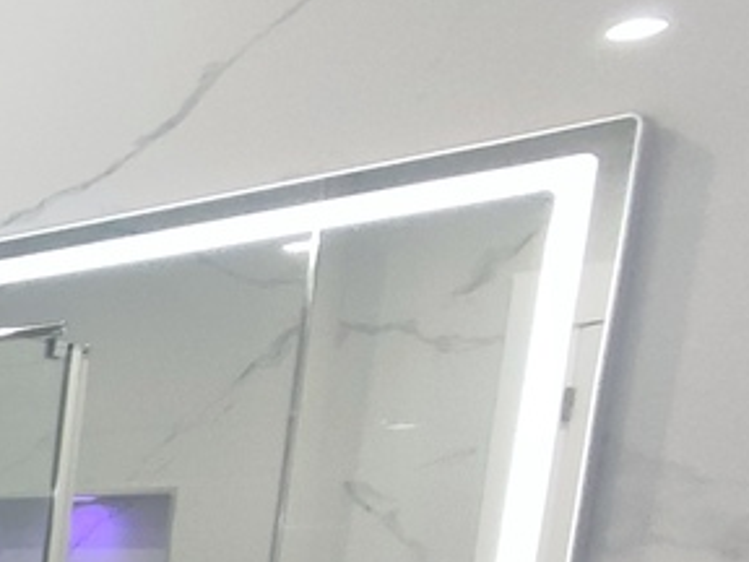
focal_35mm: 71
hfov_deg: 17.5
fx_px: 1536
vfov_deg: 18.6
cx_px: -817
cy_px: 817
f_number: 2.2
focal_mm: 1.65
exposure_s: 1/50
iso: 227
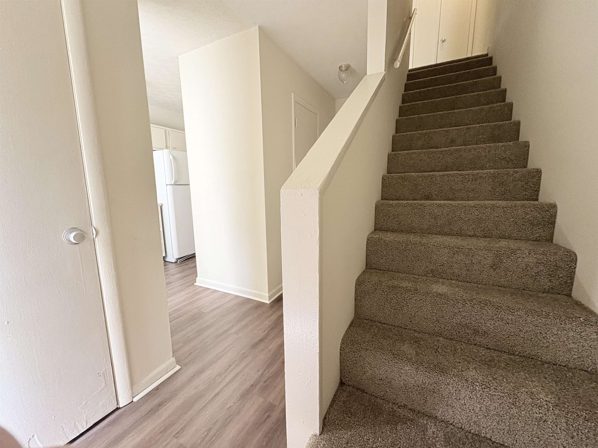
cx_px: 299
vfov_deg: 85.7
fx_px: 242
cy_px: 224
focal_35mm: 14
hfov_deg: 102.1
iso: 250
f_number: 2.2
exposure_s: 1/60
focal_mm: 2.22
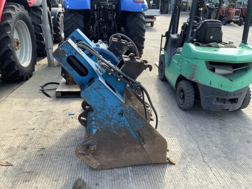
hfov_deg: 61.7
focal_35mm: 29
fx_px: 211
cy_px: 94
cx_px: 126
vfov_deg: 48.2
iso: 16
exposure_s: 1/346
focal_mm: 3
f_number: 1.8
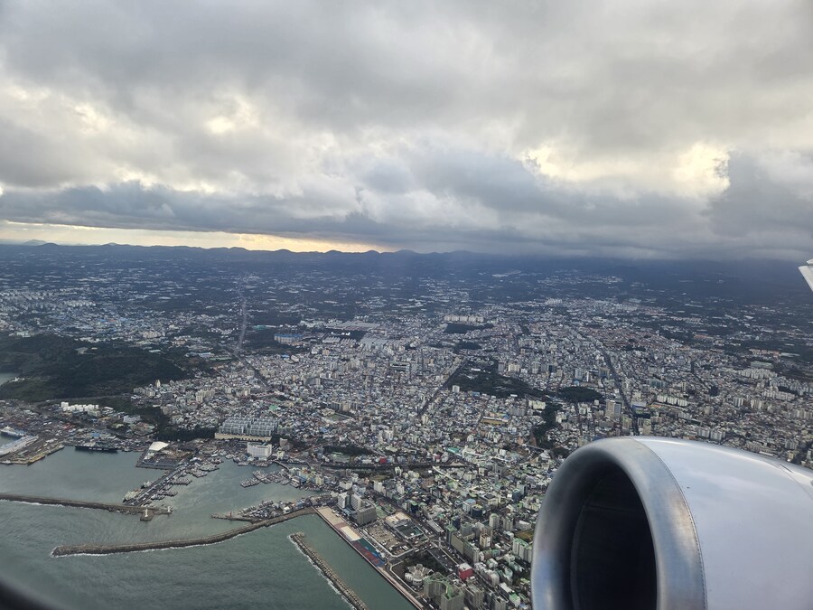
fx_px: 540
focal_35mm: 23
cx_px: 406
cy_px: 305
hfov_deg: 73.9
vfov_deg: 58.9
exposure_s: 1/1038
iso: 80
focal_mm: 5.4
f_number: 1.8
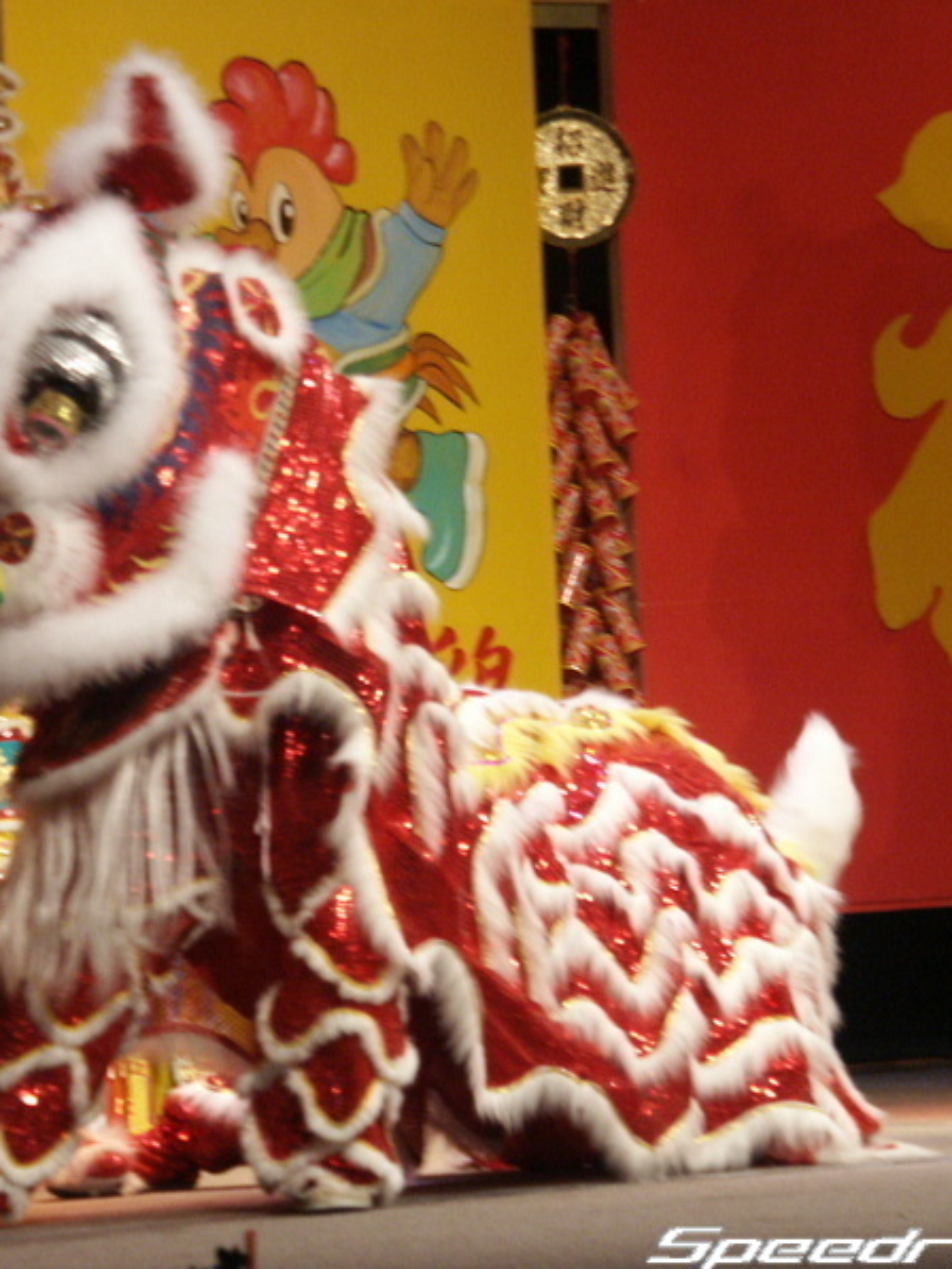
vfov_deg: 8.6
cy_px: 636
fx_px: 8394
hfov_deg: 6.5
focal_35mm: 229
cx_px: 397
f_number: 3.5
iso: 200
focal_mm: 43.18
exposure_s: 1/45
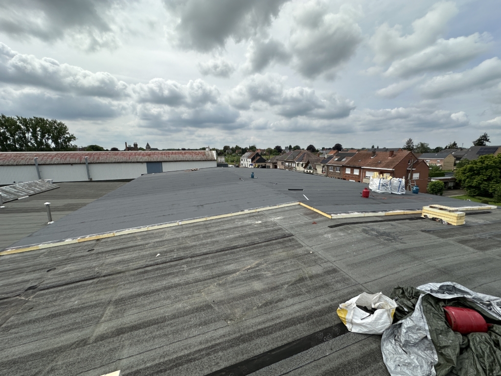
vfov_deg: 85.7
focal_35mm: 14
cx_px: 250
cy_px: 188
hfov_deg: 102.1
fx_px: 203
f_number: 2.2
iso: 50
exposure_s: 1/3509
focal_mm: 2.22
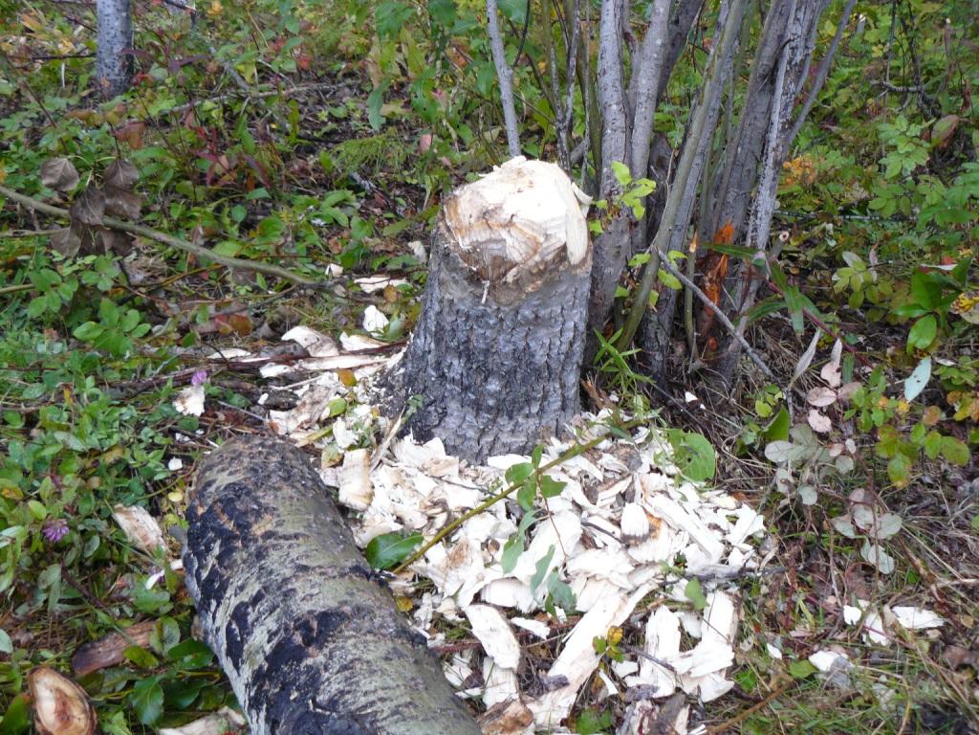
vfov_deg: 39.7
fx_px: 1018
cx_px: 490
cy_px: 368
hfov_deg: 51.4
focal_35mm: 36
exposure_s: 1/30
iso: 125
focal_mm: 6
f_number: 2.8
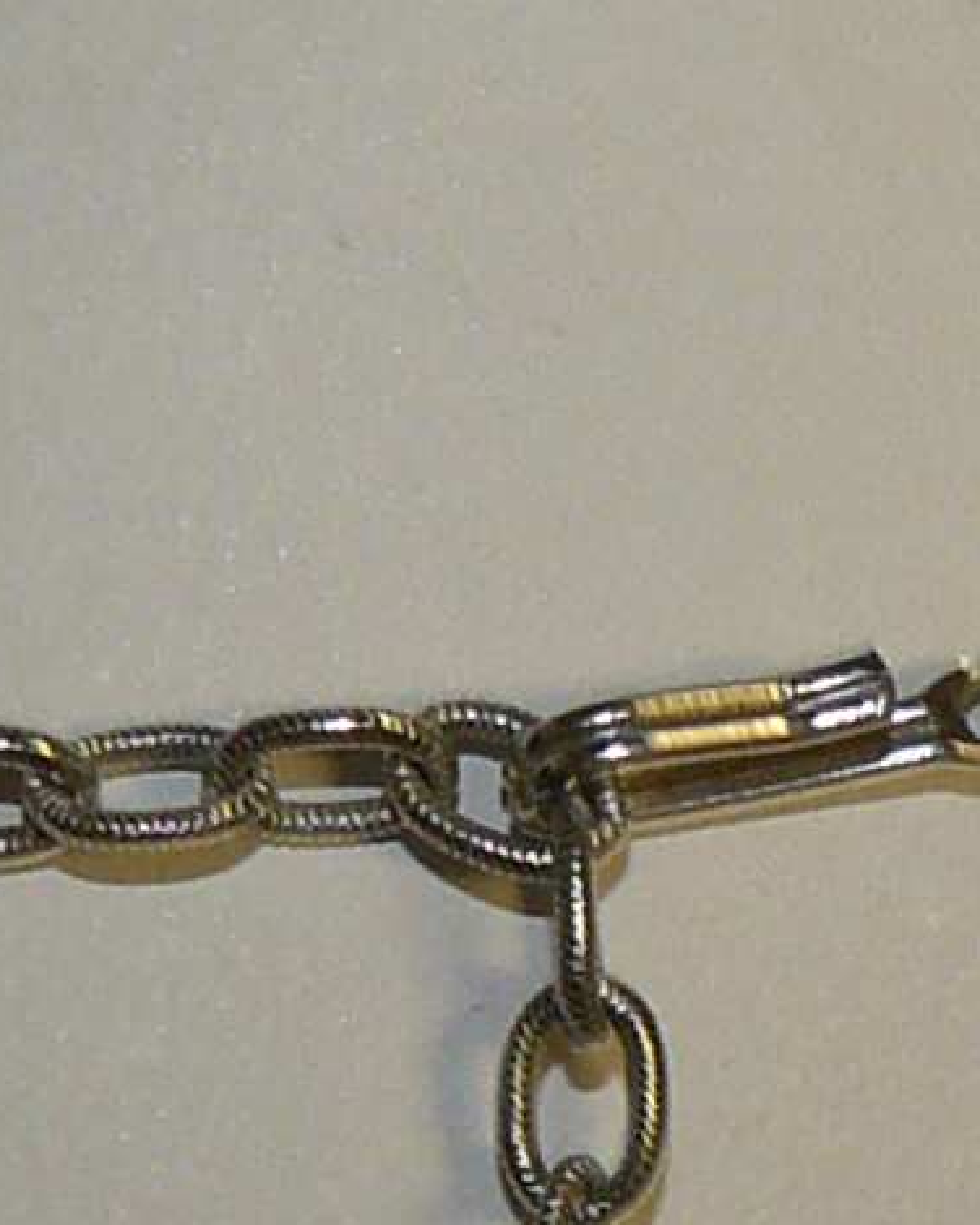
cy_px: 1731
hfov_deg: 7.1
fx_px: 7867
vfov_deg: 8.7
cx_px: 276
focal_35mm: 217
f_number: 4
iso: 100
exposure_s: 1/15
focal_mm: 6
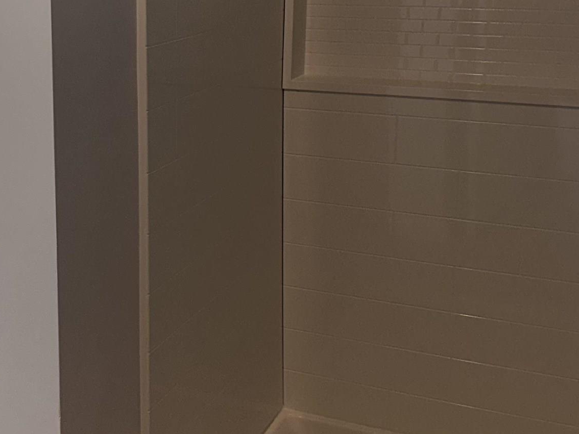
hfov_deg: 29.0
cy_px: 145
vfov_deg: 22.5
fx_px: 1087
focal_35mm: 65
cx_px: 100
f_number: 1.78
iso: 64
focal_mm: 6.86
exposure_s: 1/185
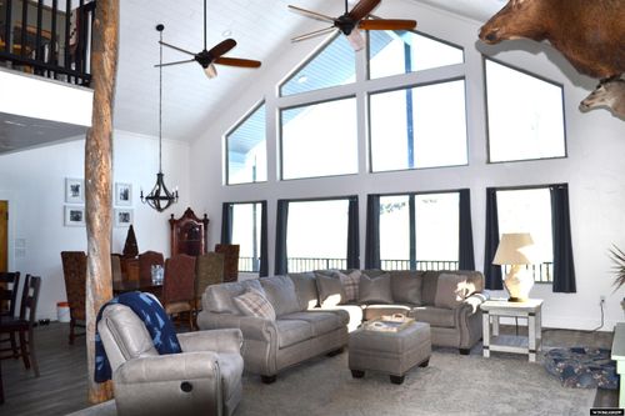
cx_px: 312
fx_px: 469
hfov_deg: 67.4
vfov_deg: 47.9
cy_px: 208
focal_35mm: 27
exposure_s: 1/125
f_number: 4
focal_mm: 18
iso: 125
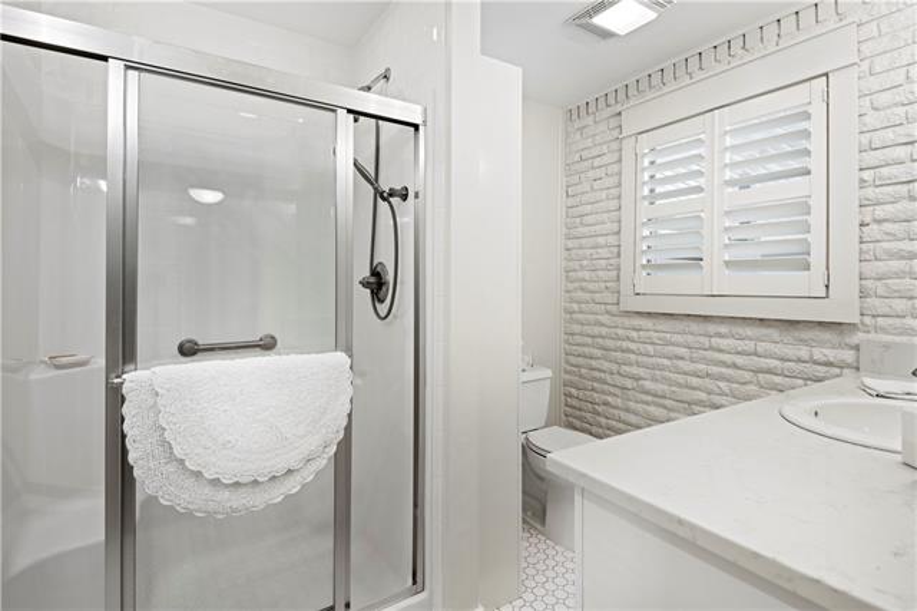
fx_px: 458
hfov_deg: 90.0
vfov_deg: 67.3
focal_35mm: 18
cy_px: 306
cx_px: 458
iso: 250
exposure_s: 1/13
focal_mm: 18
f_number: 6.3
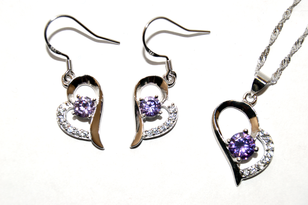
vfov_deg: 17.5
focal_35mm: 78
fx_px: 667
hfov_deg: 26.0
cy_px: 102
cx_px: 154
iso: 100
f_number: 8
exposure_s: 1/60
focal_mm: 52
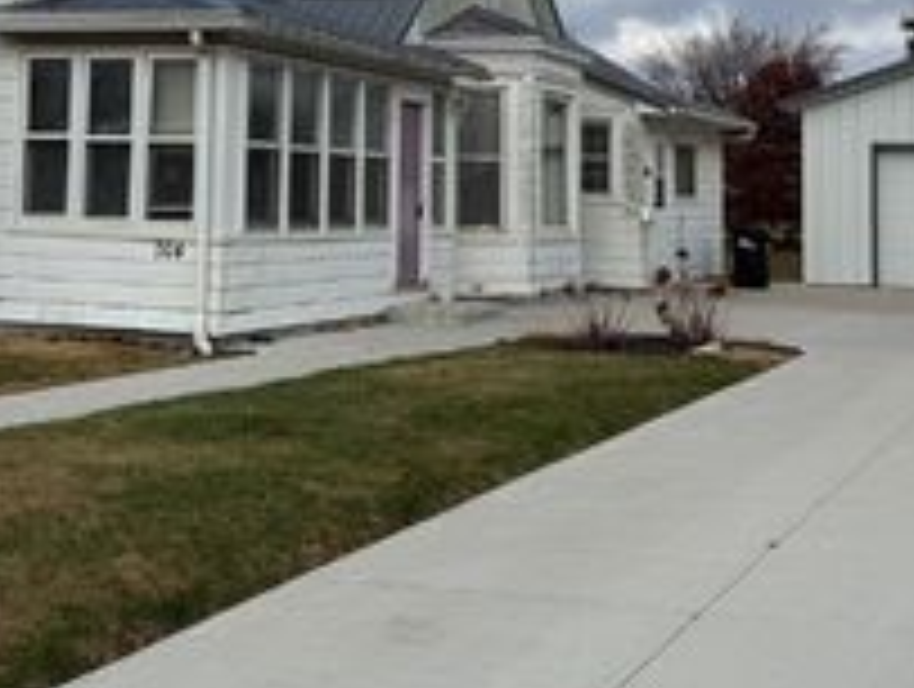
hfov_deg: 32.6
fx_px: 1561
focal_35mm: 59
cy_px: 61
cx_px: 455
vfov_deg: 24.2
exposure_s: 1/4405
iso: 80
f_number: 1.78
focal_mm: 6.76
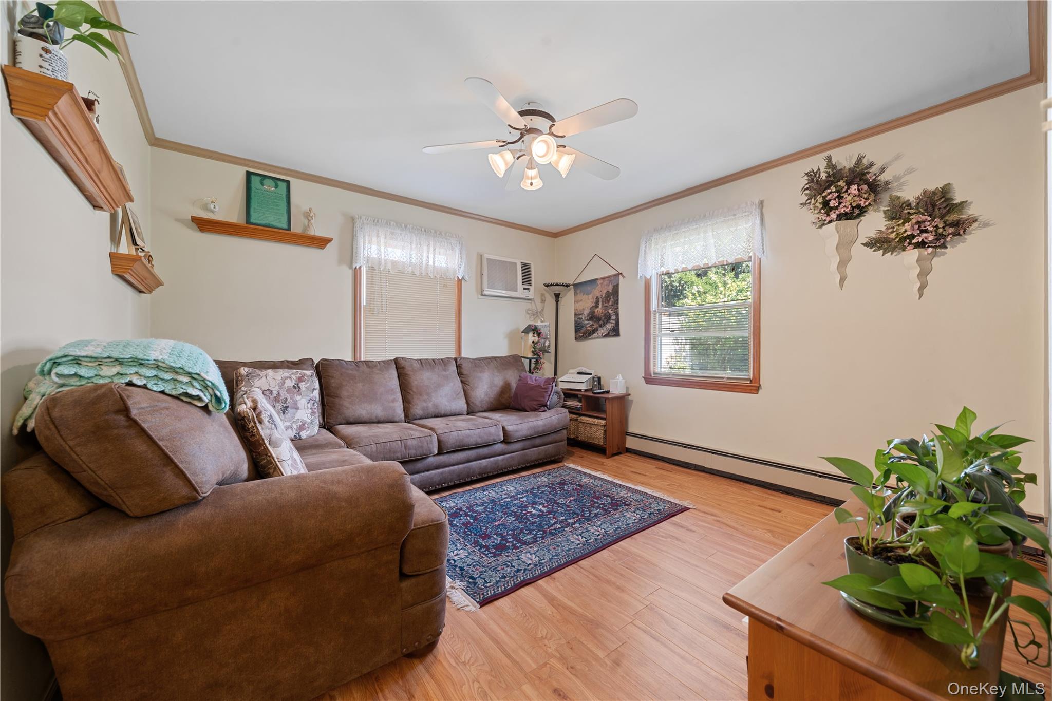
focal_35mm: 13
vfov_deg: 85.4
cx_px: 526
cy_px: 350
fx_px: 380
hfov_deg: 108.3
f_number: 8
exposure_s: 1.3
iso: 250
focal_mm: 13
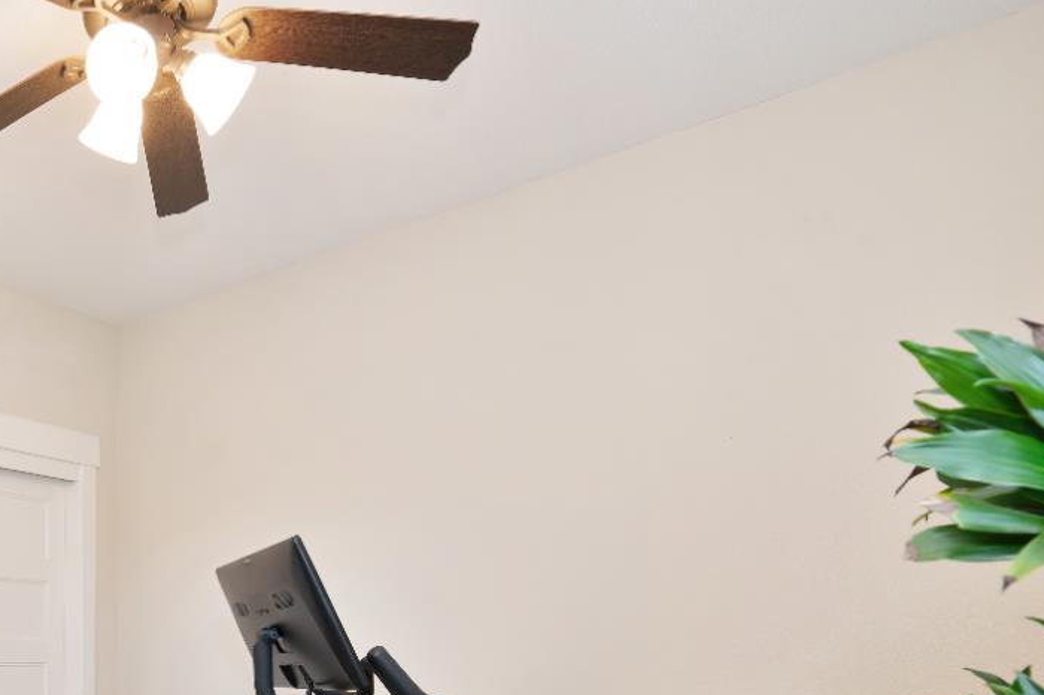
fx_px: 870
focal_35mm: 30
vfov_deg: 39.3
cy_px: 668
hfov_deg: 49.3
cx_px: -22
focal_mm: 14
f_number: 6.3
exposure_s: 1/60
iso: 500
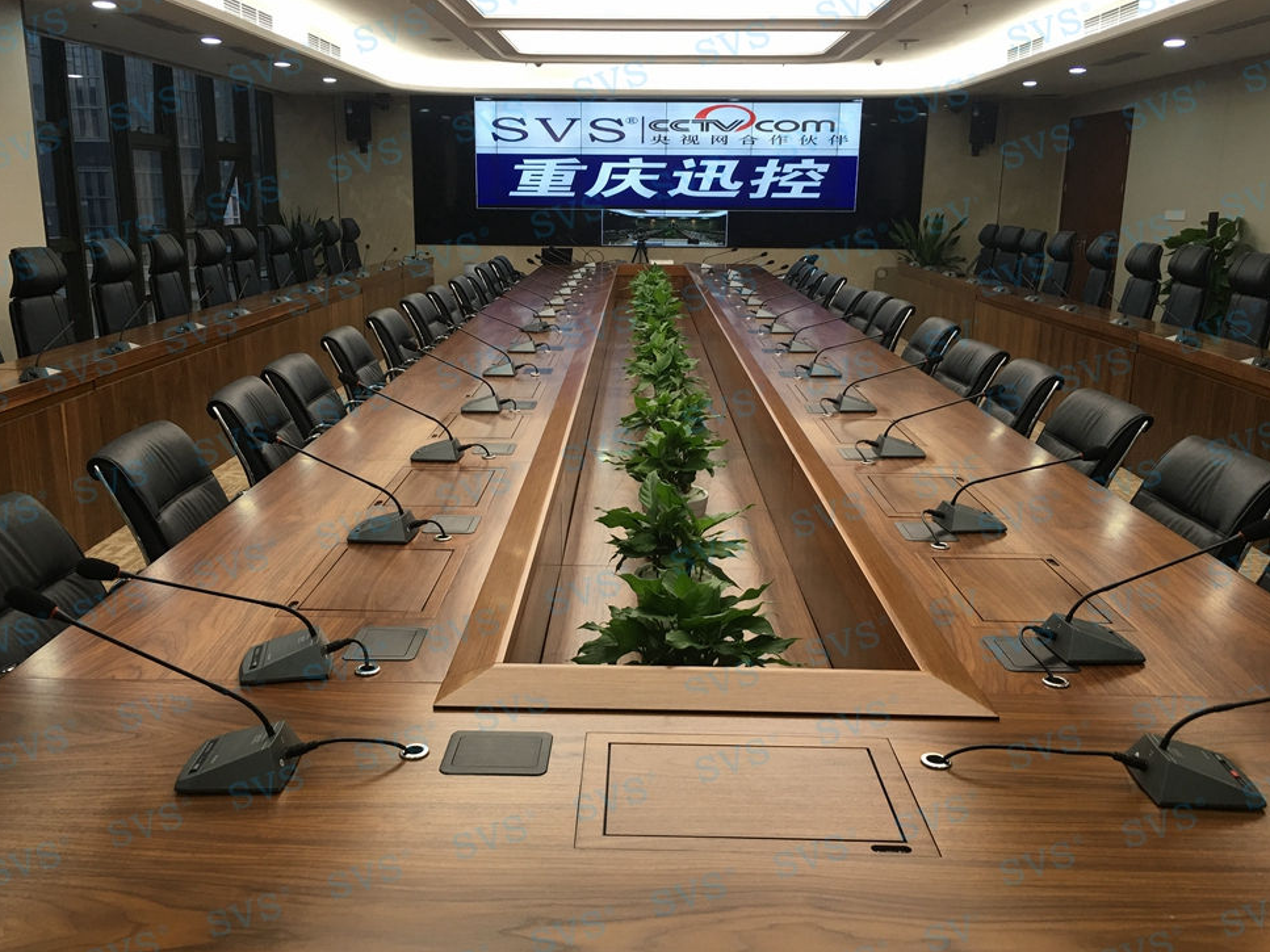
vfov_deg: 46.8
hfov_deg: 60.0
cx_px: 620
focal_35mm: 30
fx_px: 1101
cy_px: 469
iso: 32
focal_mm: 4.15
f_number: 2.2
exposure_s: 1/33
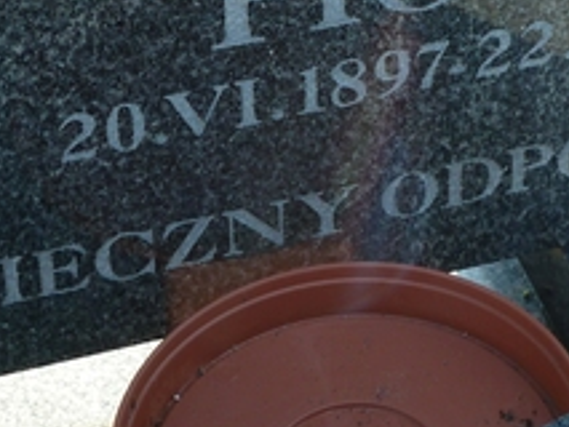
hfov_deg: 14.9
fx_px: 2171
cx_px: 438
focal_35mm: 132
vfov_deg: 10.9
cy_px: -173
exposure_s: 1/50
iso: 80
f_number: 3.7
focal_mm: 7.3
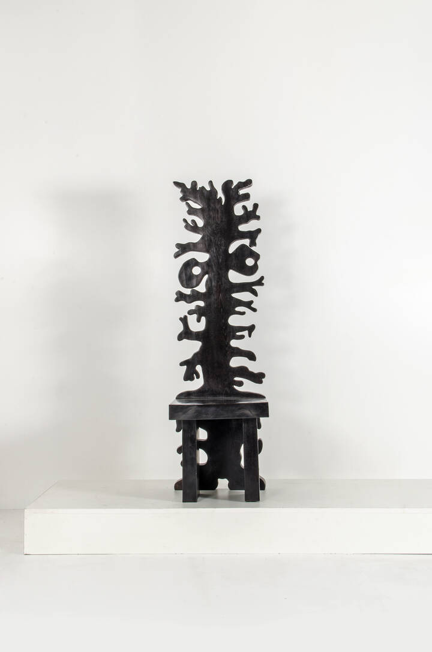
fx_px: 949
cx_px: 216
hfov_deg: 25.6
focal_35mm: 52
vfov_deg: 37.9
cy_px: 326
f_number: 20
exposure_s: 1/200
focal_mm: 35
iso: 125
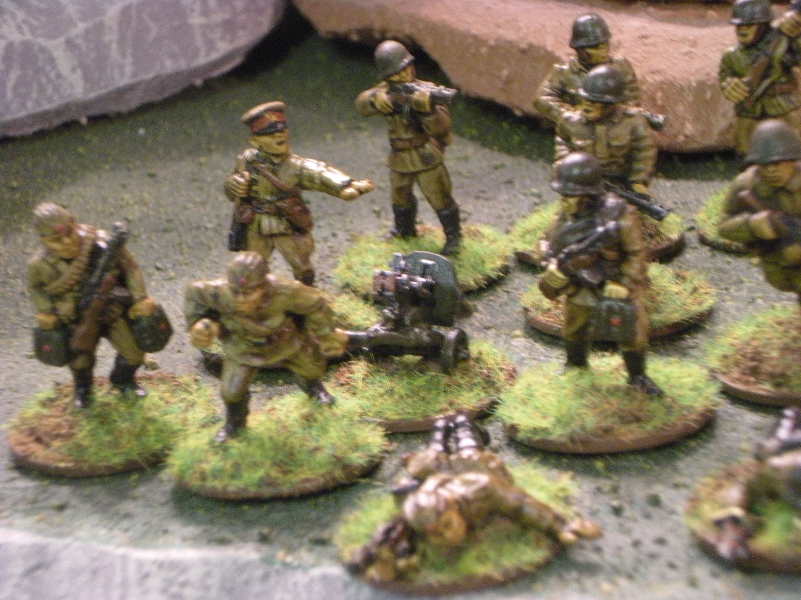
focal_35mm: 105
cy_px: 300
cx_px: 400
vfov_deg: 14.1
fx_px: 2430
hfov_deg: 18.7
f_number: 5.7
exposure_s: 1/8
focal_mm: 17.3
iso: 430
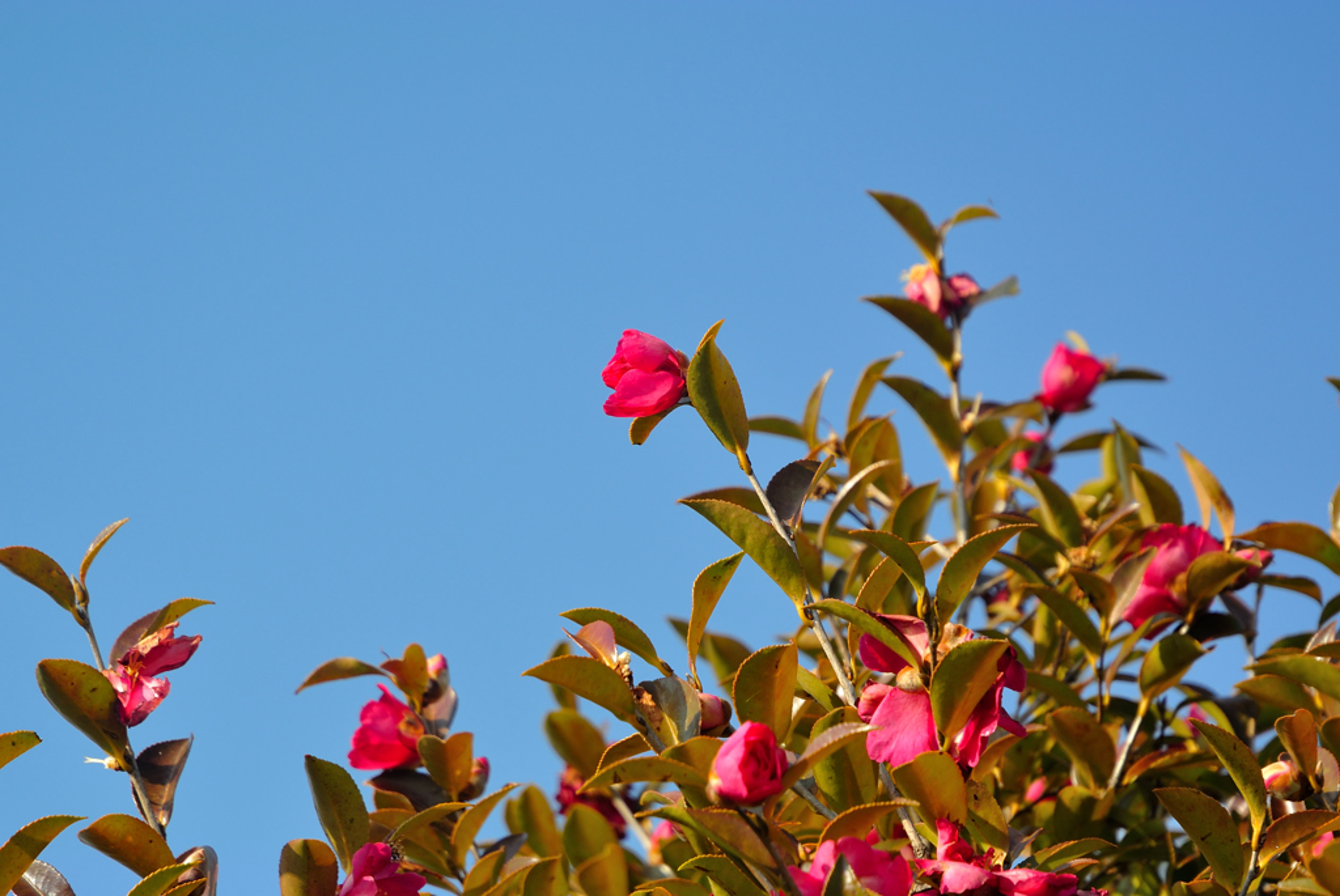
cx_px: 670
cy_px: 448
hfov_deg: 10.9
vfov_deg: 7.3
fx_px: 7042
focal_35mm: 189
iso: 100
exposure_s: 1/200
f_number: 5
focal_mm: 70
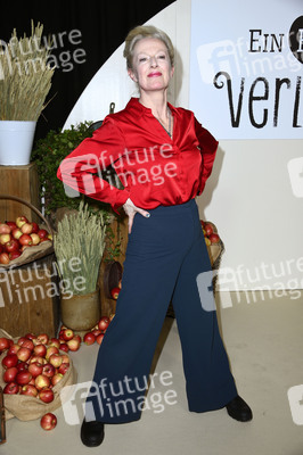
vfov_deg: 48.5
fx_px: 506
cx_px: 152
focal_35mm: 40
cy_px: 228
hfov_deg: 33.3
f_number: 5
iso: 500
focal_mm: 40
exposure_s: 1/250
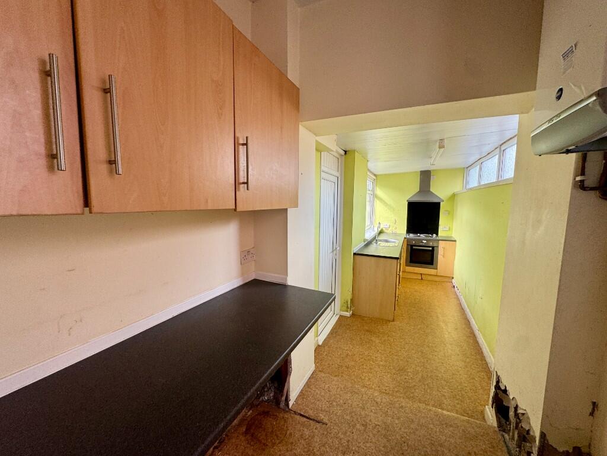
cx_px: 304
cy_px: 228
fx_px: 245
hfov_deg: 102.1
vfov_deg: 85.7
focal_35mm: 14
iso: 80
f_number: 2.2
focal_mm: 2.22
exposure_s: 1/99
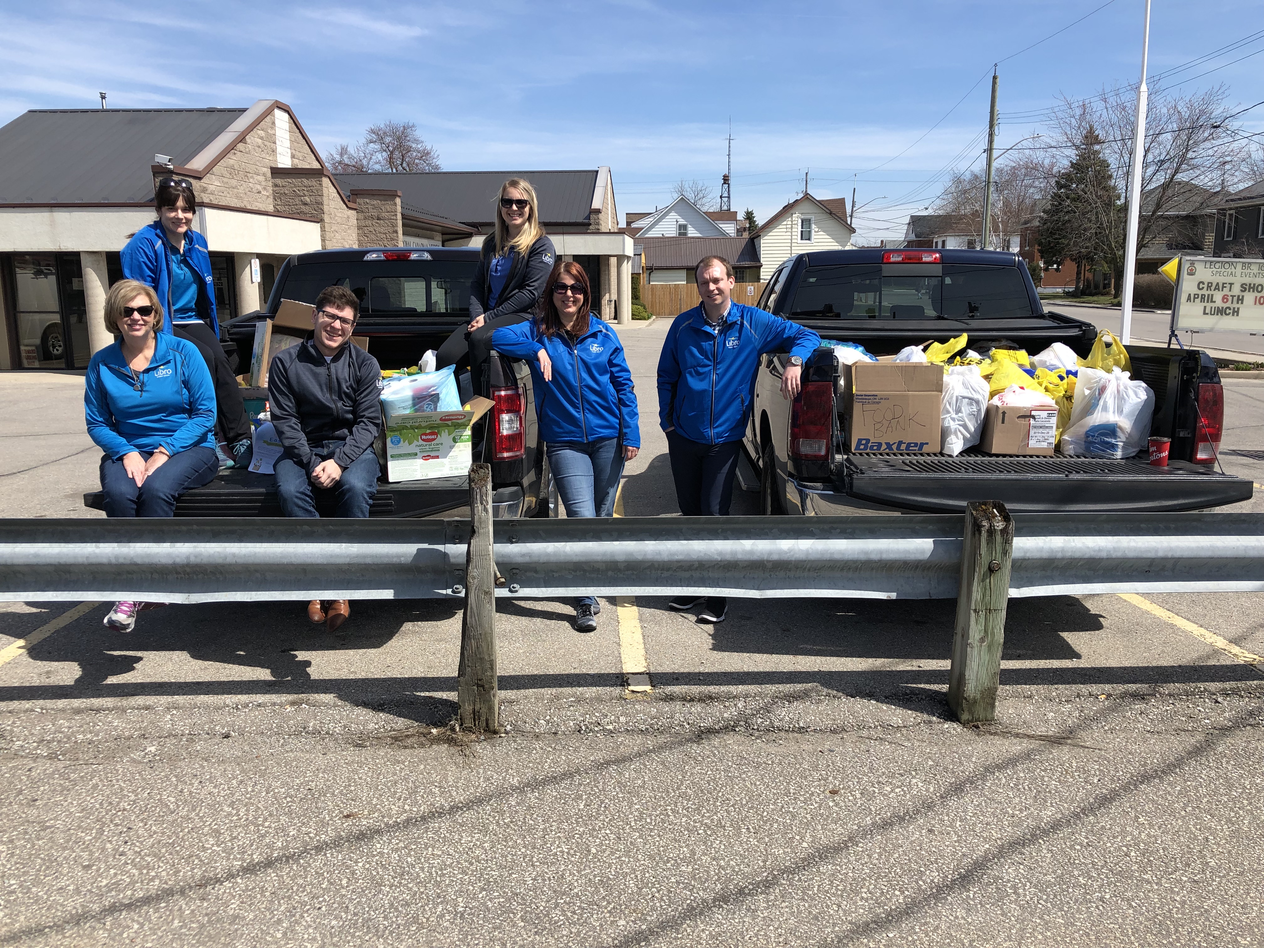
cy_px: 474
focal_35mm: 28
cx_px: 632
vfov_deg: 49.7
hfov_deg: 63.4
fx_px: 1022
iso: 20
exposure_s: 1/1600
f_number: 1.8
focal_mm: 3.99
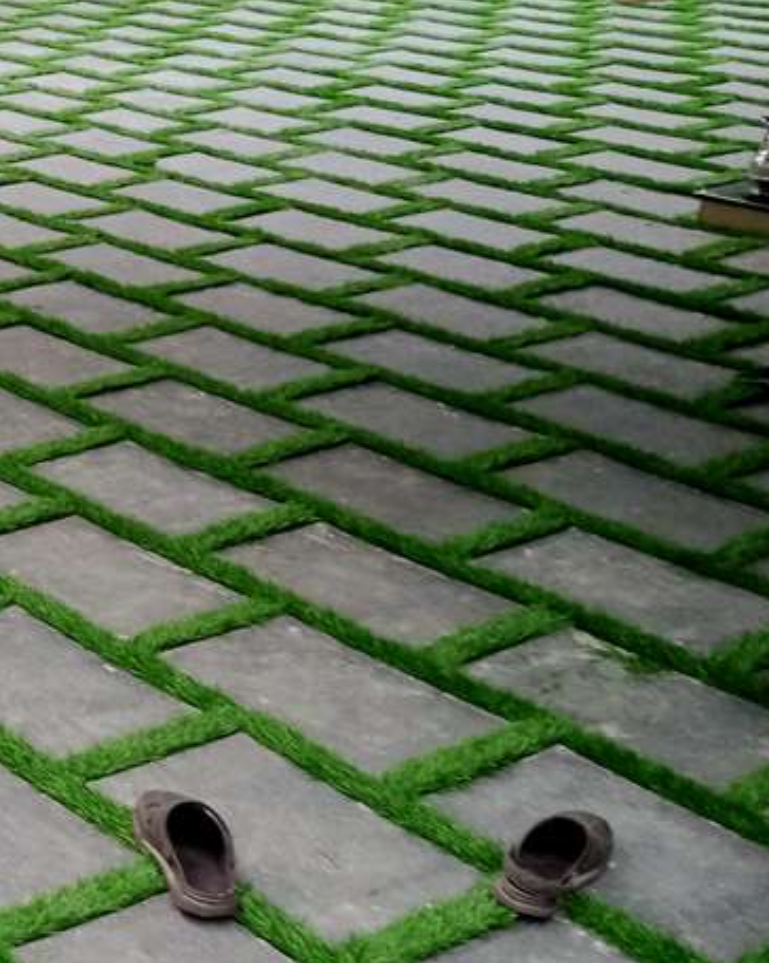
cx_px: -458
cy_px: 505
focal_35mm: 72
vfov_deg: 26.4
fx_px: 2051
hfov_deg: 18.3
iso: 284
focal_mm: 3.37
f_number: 2.2
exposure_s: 1/33.3
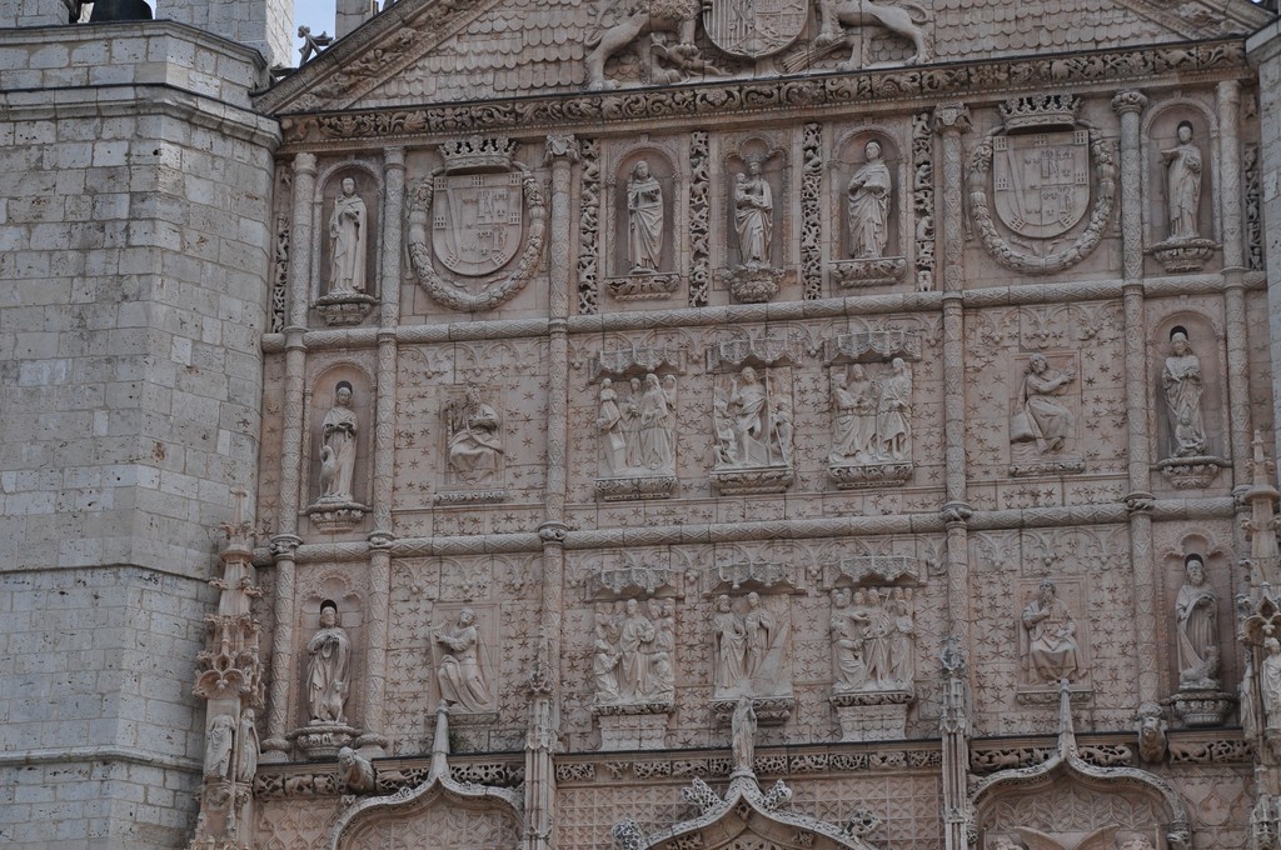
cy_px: 425
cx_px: 640
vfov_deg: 11.7
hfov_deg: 17.5
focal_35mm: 117
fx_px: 4158
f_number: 7.1
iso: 400
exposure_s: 1/800
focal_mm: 78
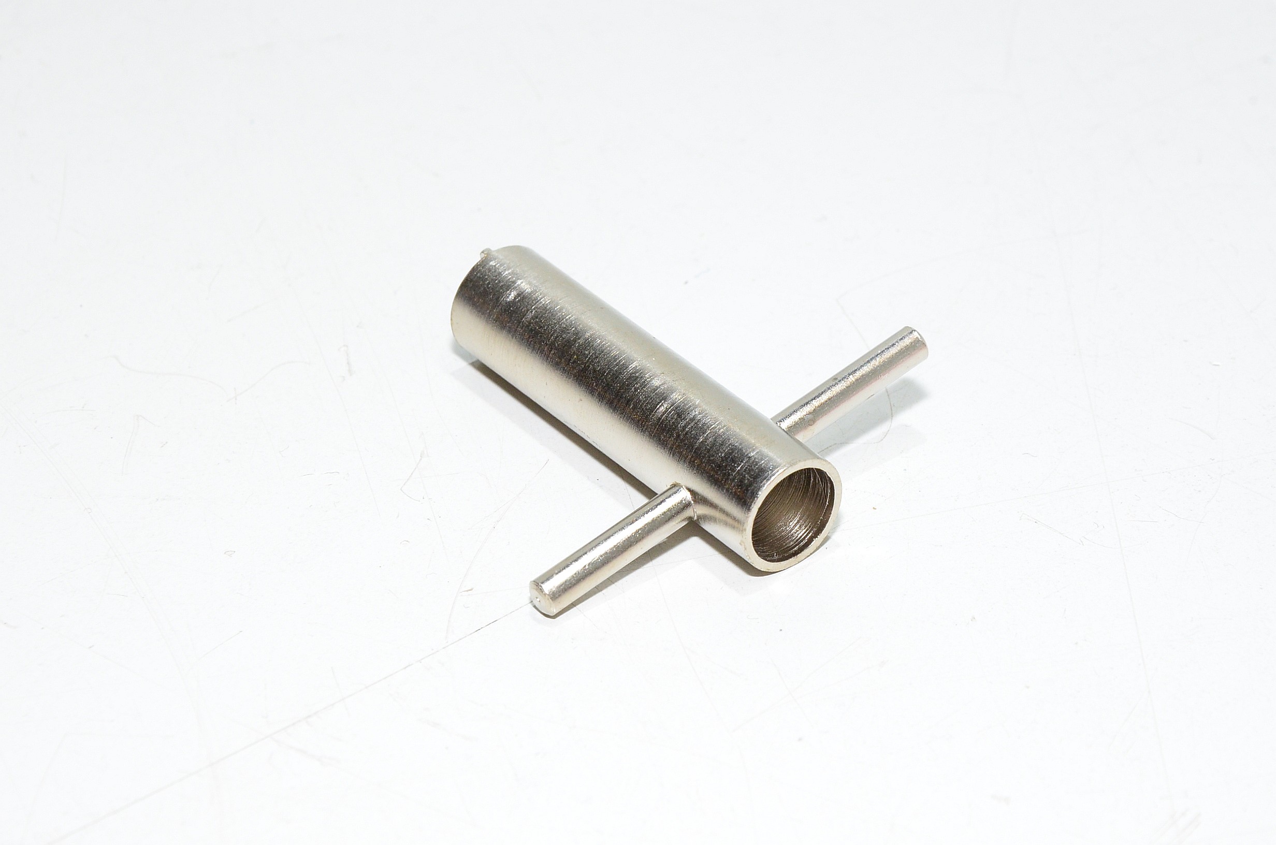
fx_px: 5571
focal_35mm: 158
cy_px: 422
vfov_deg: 8.7
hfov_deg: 13.1
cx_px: 638
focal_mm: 105
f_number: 16
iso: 1600
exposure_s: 1/50
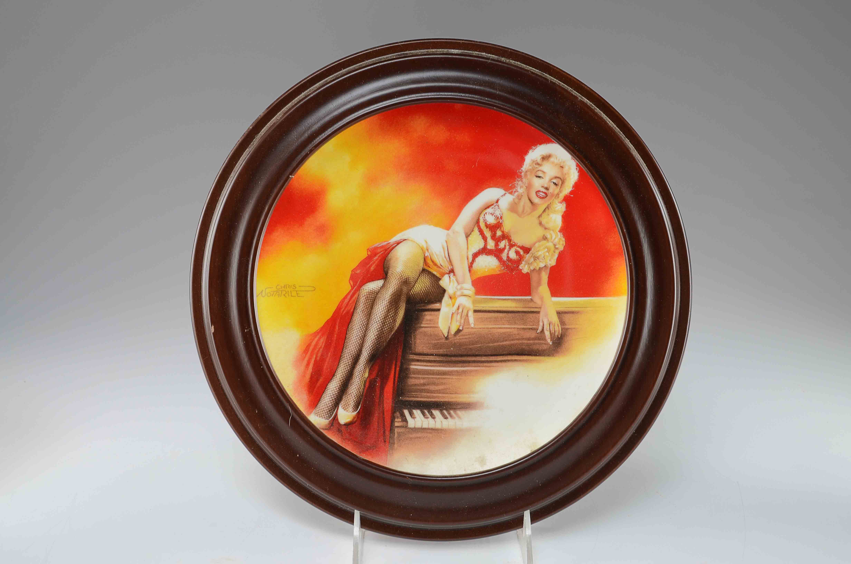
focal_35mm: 36
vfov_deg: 36.7
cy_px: 282
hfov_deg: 53.2
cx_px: 426
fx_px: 849
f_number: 8
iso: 100
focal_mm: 24
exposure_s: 1/80
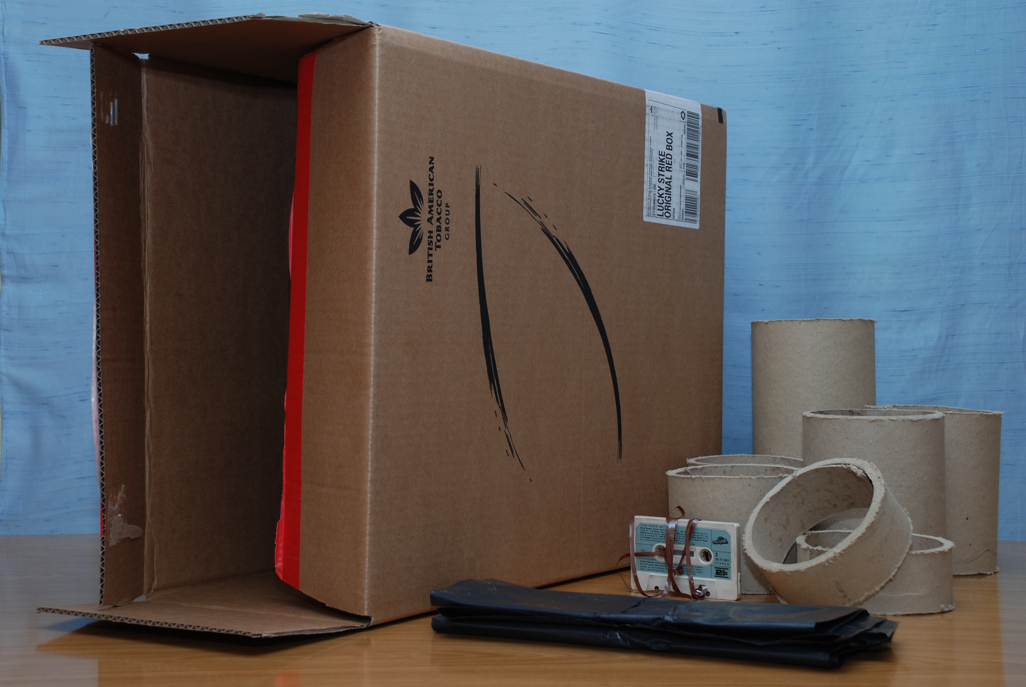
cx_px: 513
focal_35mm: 60
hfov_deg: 33.4
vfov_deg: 22.7
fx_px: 1712
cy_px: 344
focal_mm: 40
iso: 100
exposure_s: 1/60
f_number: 8
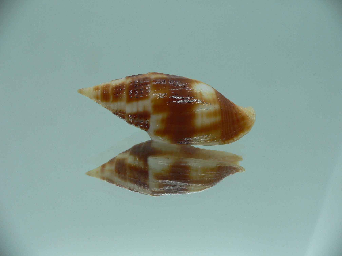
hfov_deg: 52.6
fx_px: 346
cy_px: 128
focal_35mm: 35
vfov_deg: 40.7
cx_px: 171
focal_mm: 4.6
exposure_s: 1/60
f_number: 2.8
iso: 80
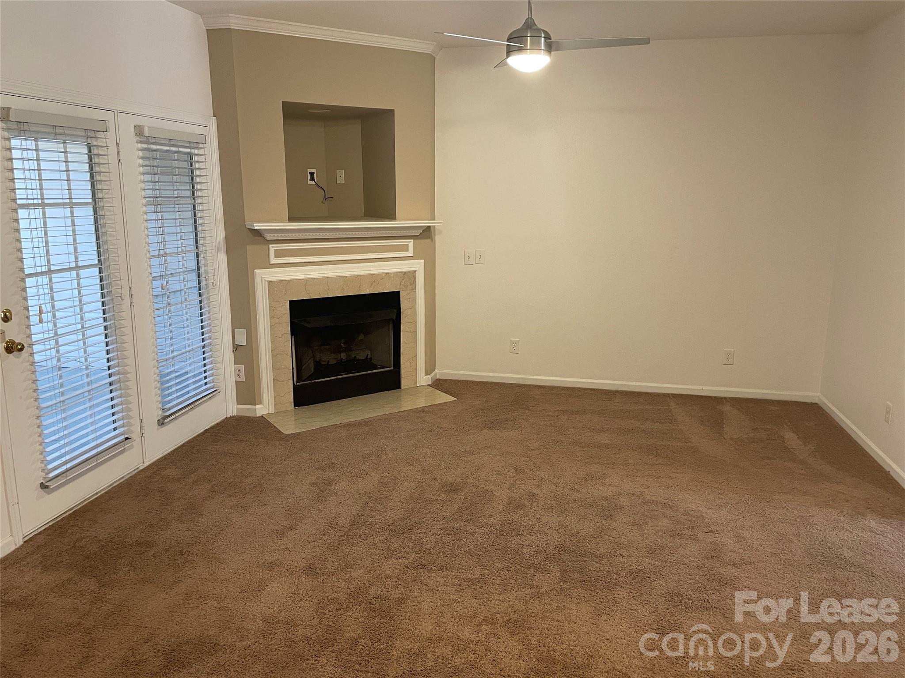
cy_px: 339
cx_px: 452
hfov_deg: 67.3
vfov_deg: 53.1
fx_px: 680
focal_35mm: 26
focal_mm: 4.2
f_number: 1.6
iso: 160
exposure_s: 1/60
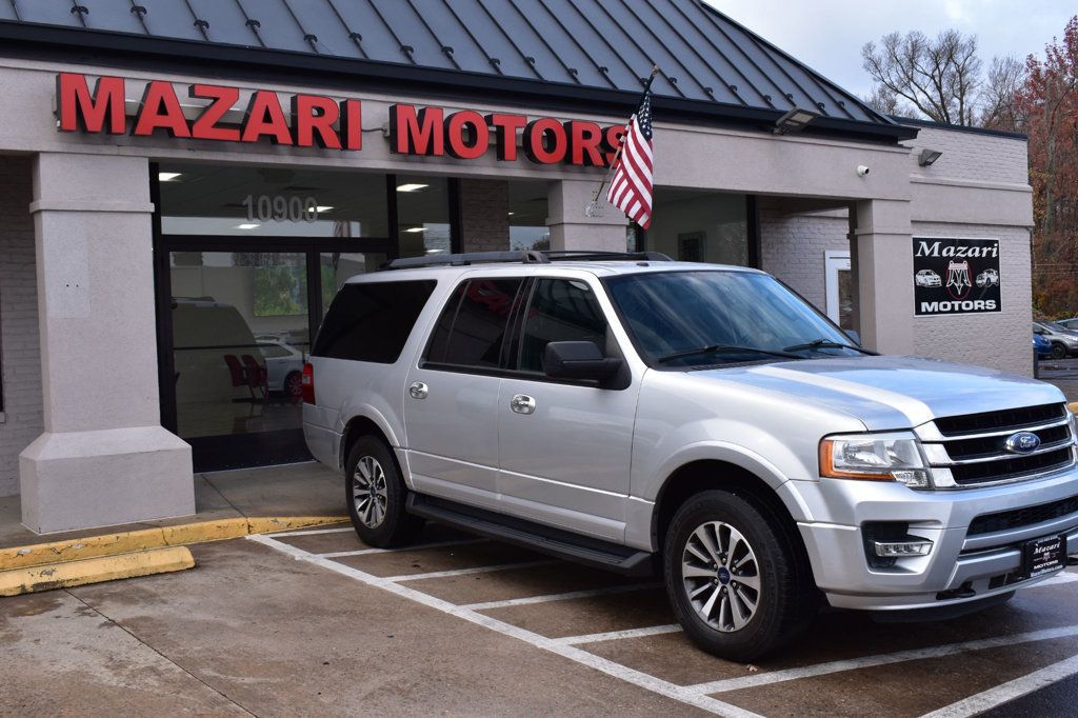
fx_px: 1122
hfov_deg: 51.3
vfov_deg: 35.5
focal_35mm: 38
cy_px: 359
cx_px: 539
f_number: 10
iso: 400
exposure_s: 1/200
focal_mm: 25
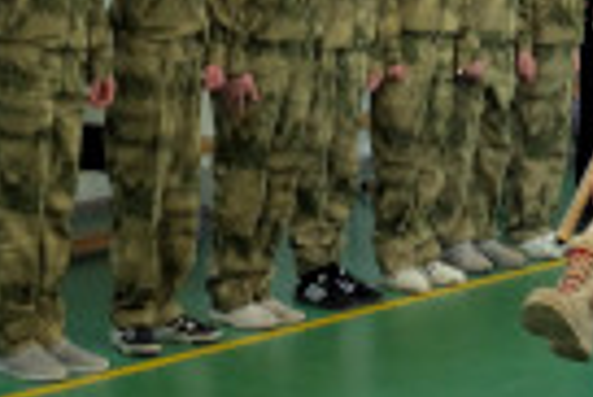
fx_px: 2721
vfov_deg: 8.3
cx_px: 305
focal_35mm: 165
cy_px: 89
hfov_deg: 12.4
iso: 1000
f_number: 3.2
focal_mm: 23.3
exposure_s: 1/250
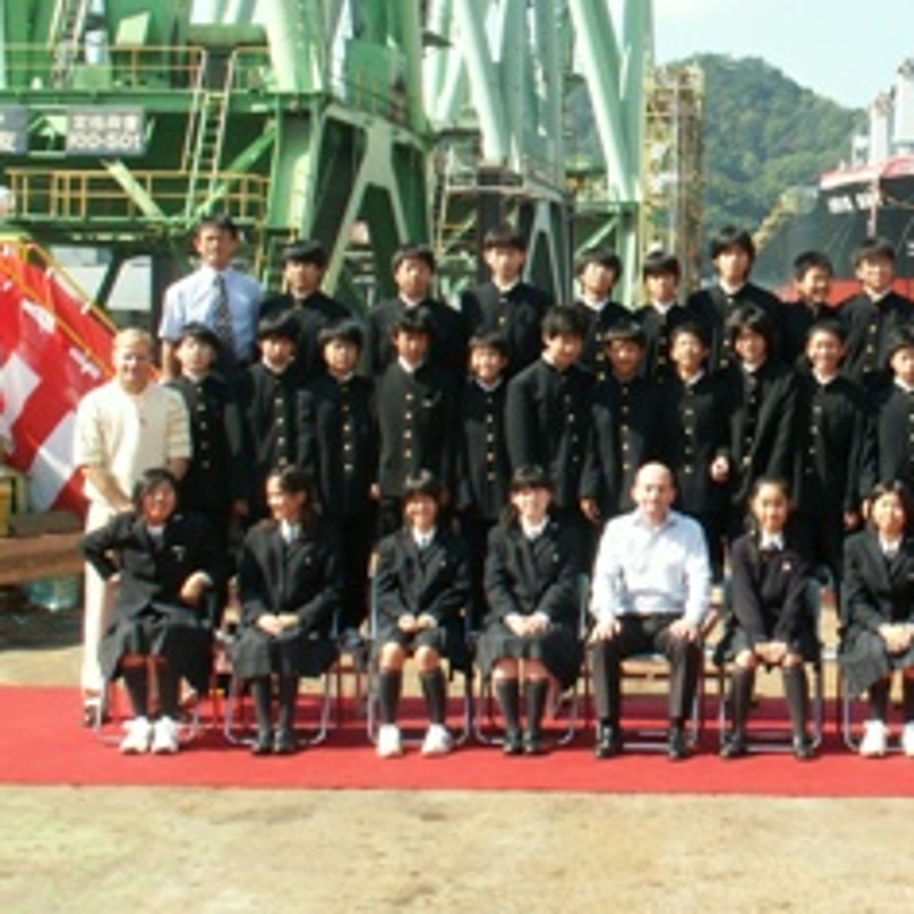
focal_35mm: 67
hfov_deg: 24.8
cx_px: 860
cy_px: 356
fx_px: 2001
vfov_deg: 25.7
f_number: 8
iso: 50
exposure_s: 1/60
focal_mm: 6.59
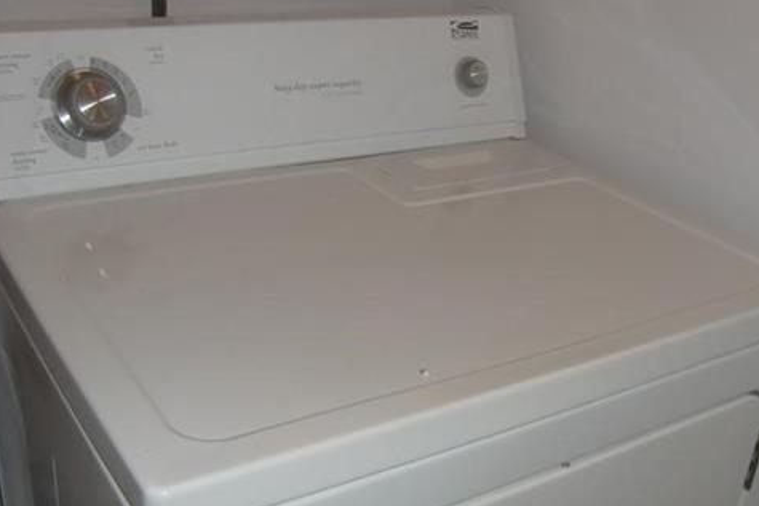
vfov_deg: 31.7
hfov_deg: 46.3
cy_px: 326
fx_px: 886
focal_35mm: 42
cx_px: 417
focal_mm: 4.3
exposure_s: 1/60
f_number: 3.2
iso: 125
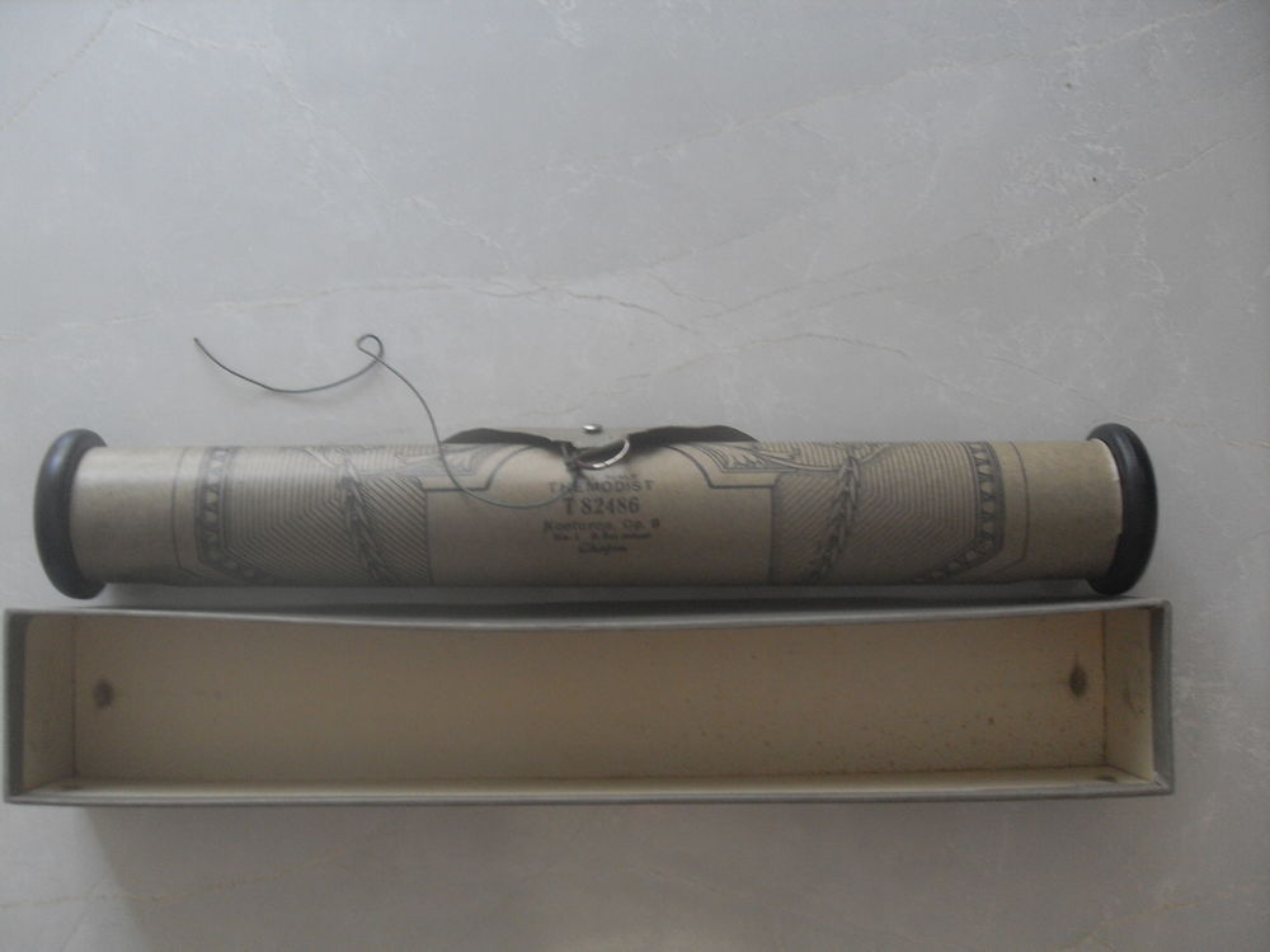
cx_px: 635
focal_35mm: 37
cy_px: 476
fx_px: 1357
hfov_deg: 50.1
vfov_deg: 38.7
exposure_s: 1/45
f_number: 2.8
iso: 100
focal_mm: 6.3
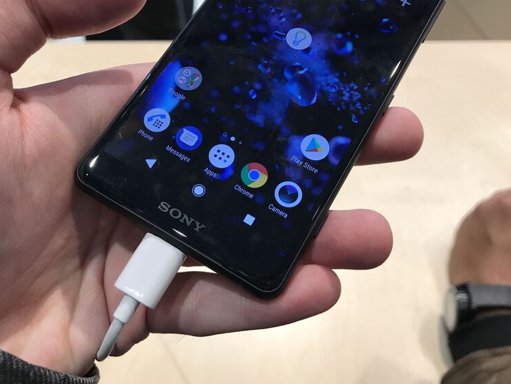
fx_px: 473
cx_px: 234
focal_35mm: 32
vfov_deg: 44.2
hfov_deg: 56.7
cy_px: 191
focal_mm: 3.99
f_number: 1.8
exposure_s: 1/33
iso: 20
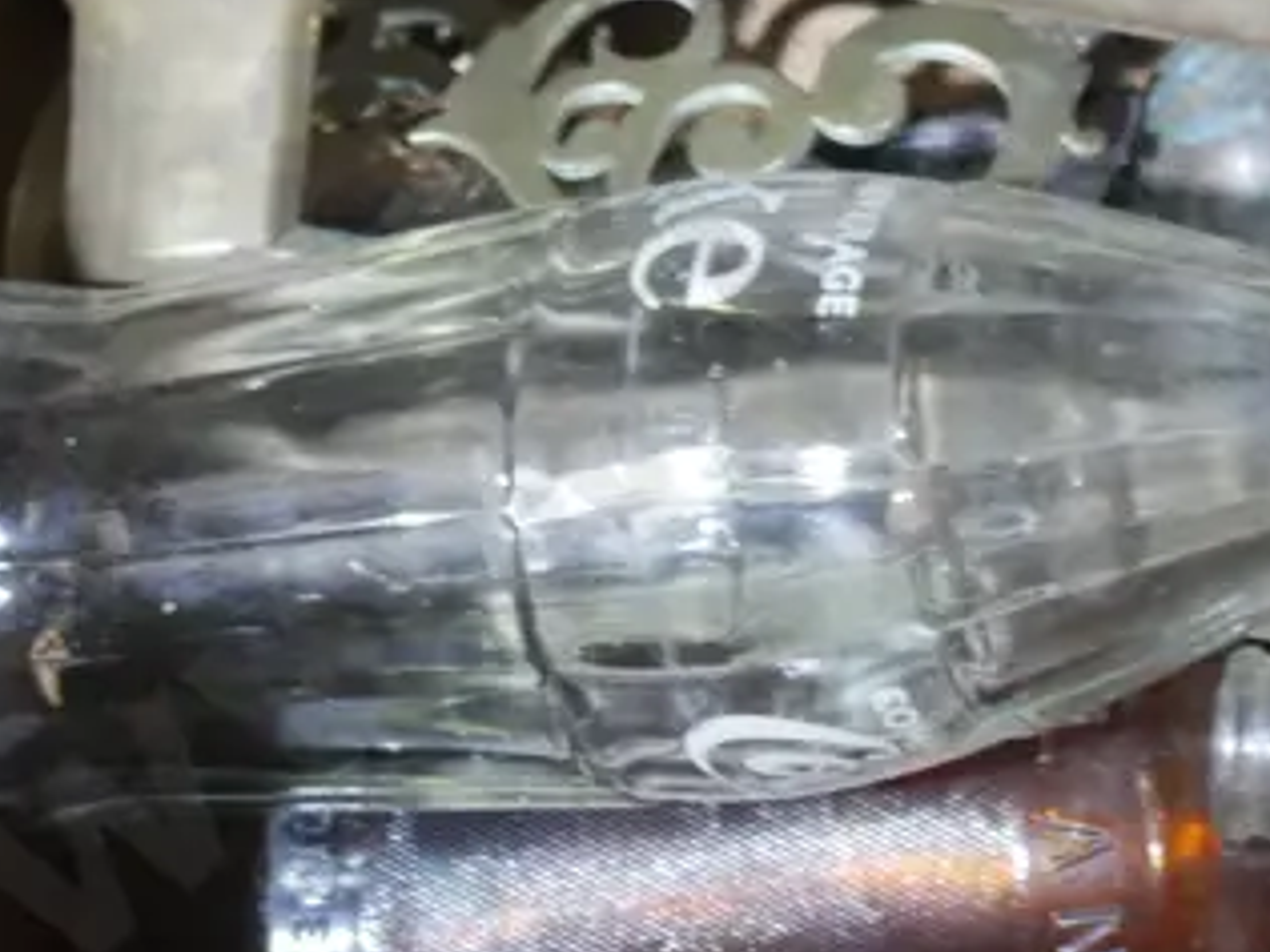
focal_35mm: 162
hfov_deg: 11.9
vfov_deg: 9.0
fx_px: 5943
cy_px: -315
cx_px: 1640
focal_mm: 25
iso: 1600
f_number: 5.3
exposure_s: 1/60
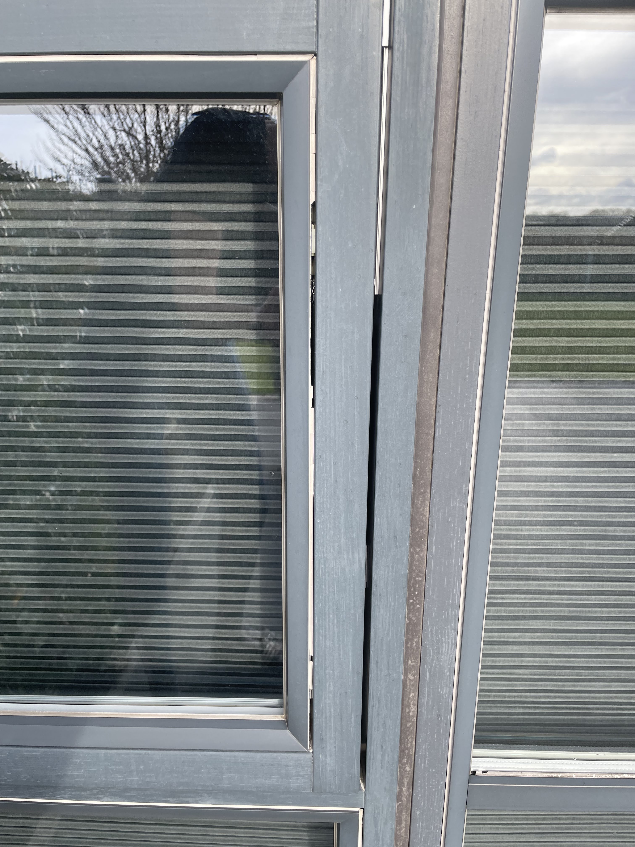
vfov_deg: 67.3
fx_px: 636
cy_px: 424
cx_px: 318
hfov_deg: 53.1
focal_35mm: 26
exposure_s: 1/525
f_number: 1.6
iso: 32
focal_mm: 4.2
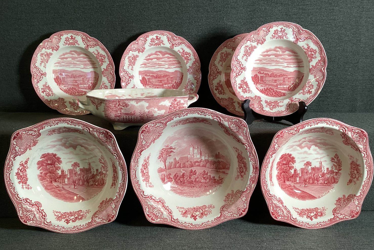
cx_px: 183
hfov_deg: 57.2
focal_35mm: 33
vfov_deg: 39.9
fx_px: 343
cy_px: 140
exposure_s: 1/60
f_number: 2.4
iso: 80
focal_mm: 3.3
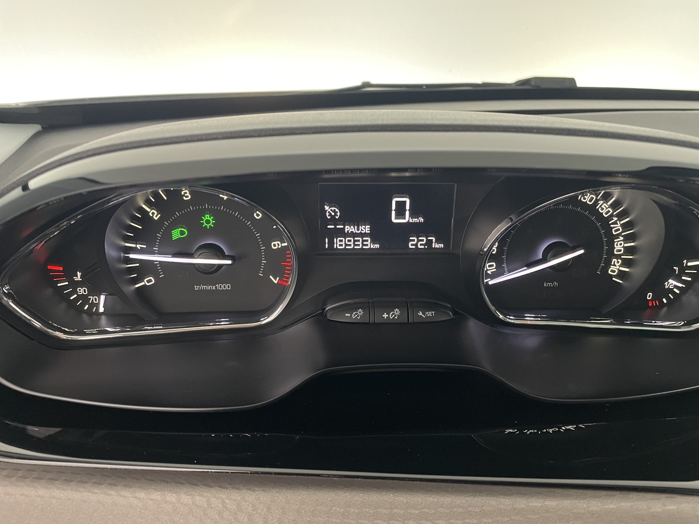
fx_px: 525
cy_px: 262
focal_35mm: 26
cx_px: 350
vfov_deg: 53.1
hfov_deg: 67.3
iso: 400
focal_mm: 4.2
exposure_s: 1/33
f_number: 1.6
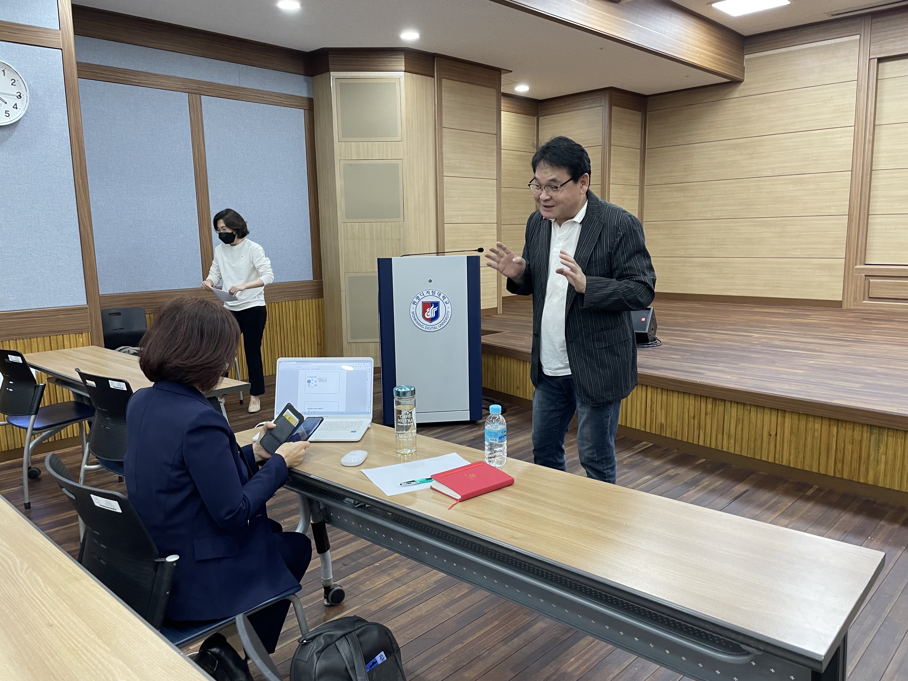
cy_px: 340
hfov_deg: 67.3
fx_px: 682
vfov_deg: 53.1
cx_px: 454
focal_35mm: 26
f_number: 1.6
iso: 100
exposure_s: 1/60
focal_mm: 4.2
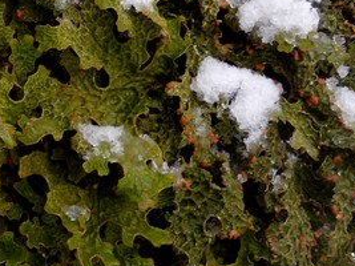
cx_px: -64
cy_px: -89
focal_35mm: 101
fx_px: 1035
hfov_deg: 18.5
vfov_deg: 14.0
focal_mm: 6.4
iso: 100
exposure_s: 1/60
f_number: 3.6
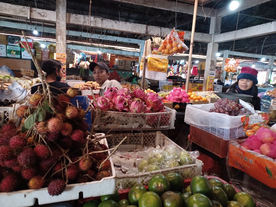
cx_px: 138
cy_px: 104
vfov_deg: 54.9
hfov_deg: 69.4
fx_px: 199
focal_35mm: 25
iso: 500
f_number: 1.8
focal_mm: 4.6
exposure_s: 1/25
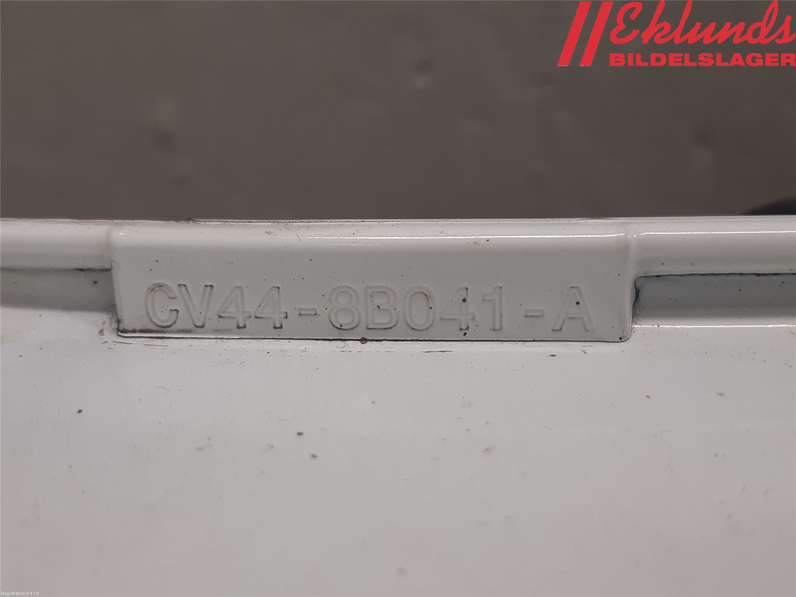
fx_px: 598
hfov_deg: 67.3
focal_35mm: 26
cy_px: 298
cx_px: 398
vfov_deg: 53.1
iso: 64
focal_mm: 3.93
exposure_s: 1/50
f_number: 1.7
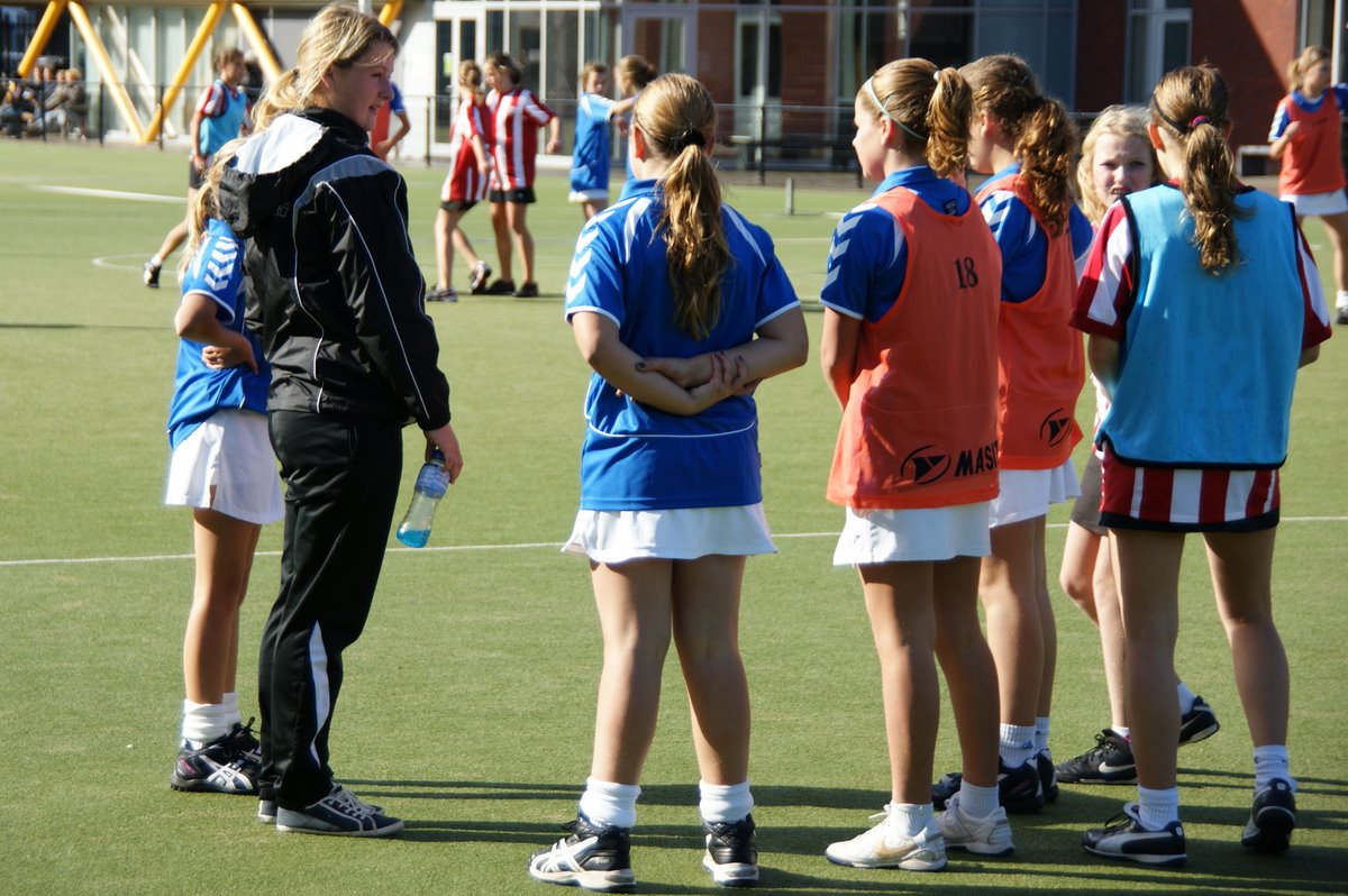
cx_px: 674
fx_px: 4770
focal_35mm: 128
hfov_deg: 16.1
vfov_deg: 10.7
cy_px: 448
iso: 100
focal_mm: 85
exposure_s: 1/320
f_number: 5.6
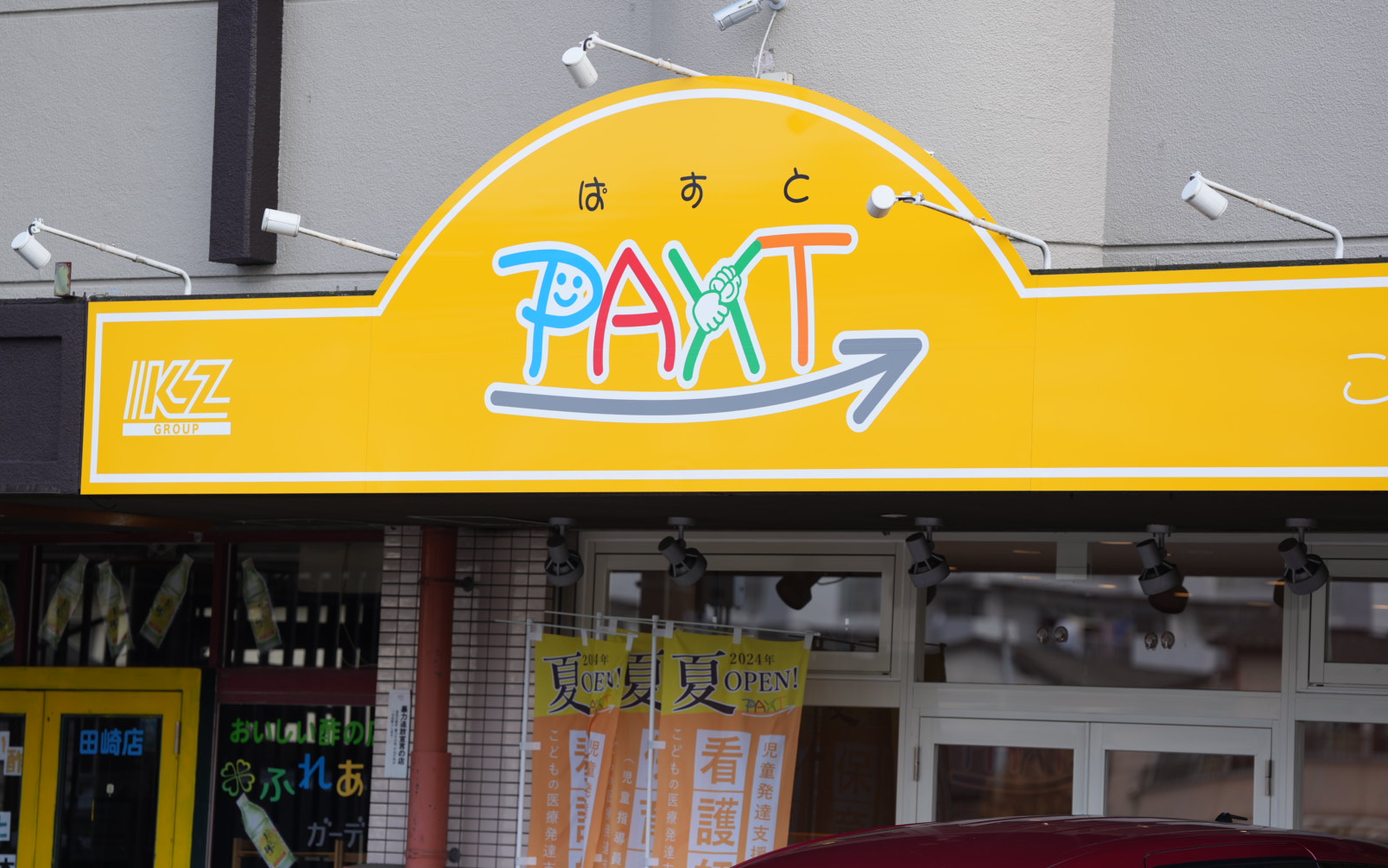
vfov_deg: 8.2
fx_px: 6091
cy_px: 438
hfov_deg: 13.0
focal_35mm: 161
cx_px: 693
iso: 100
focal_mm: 157
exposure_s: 1/400
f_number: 3.2
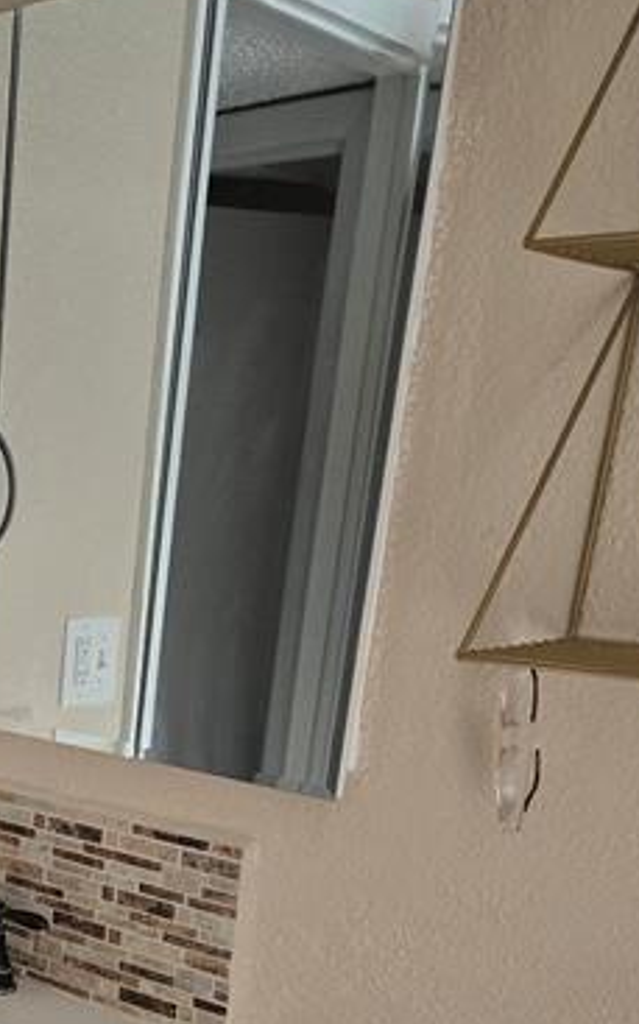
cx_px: -124
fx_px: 1423
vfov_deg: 37.3
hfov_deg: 23.2
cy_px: 901
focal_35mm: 51
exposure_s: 1/120
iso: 250
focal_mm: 5.4
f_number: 1.8
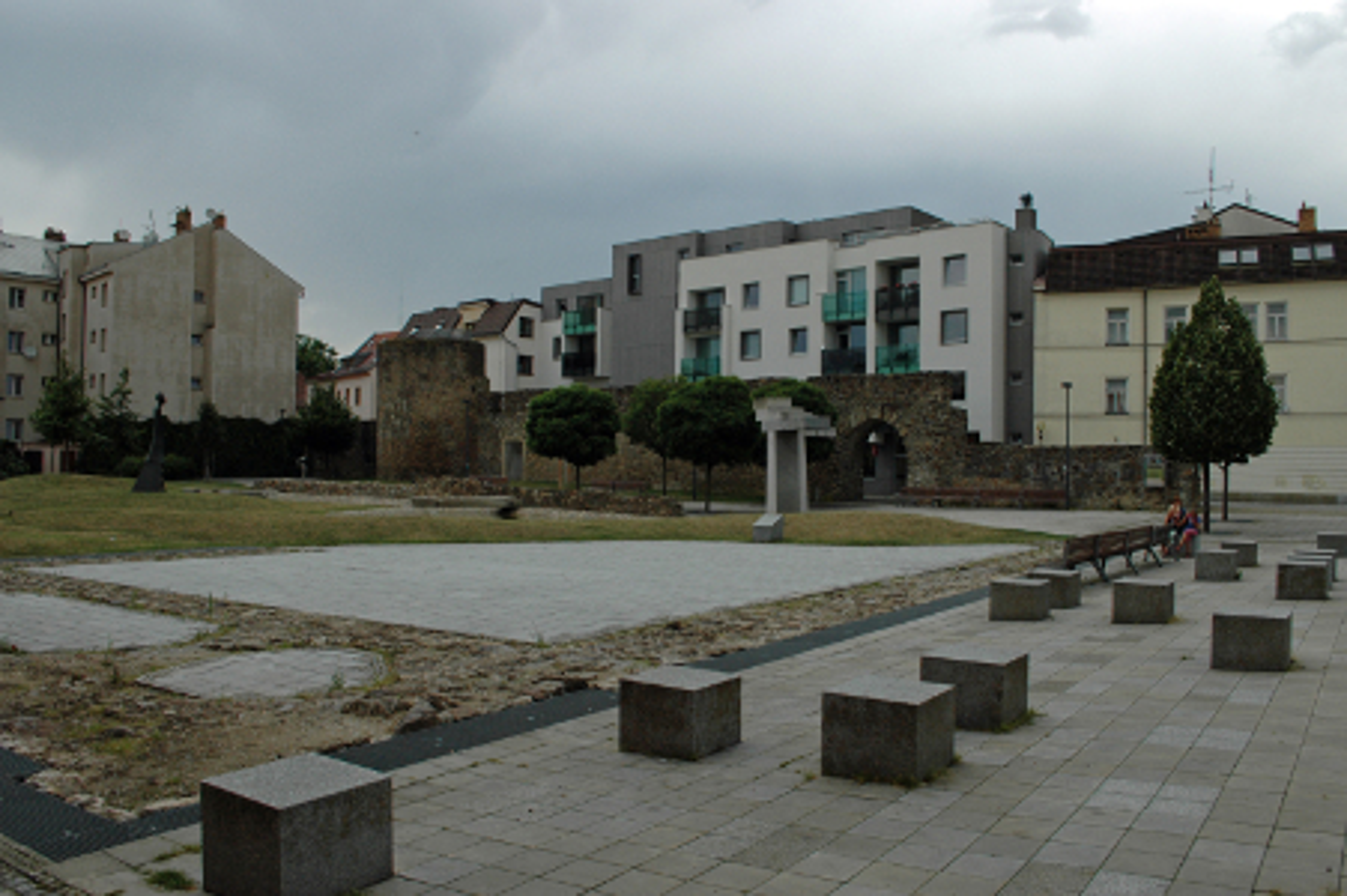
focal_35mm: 27
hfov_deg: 67.4
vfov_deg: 47.9
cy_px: 448
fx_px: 1009
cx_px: 674
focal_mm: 18
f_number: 6.7
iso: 400
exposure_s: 1/180
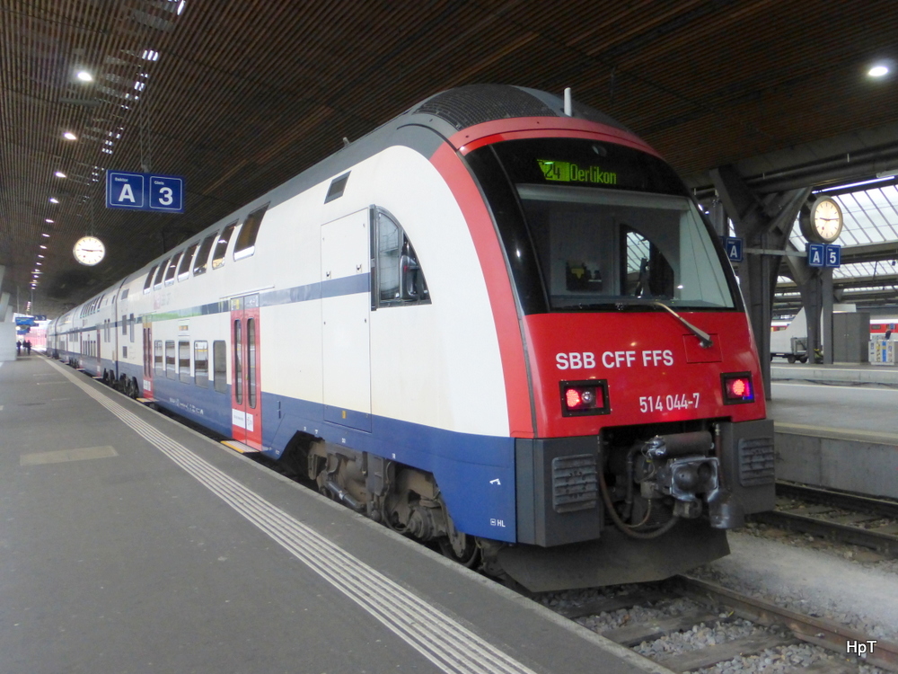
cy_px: 337
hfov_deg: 58.4
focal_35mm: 31
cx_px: 449
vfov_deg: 45.4
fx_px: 804
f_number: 3.6
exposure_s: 1/40
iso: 400
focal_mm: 5.4
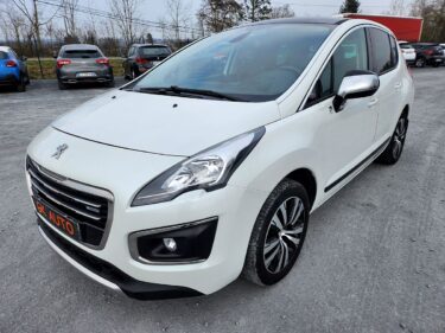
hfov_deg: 71.6
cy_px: 166
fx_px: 308
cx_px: 222
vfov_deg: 56.8
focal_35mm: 24
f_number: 1.8
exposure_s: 1/1659
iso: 50
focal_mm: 5
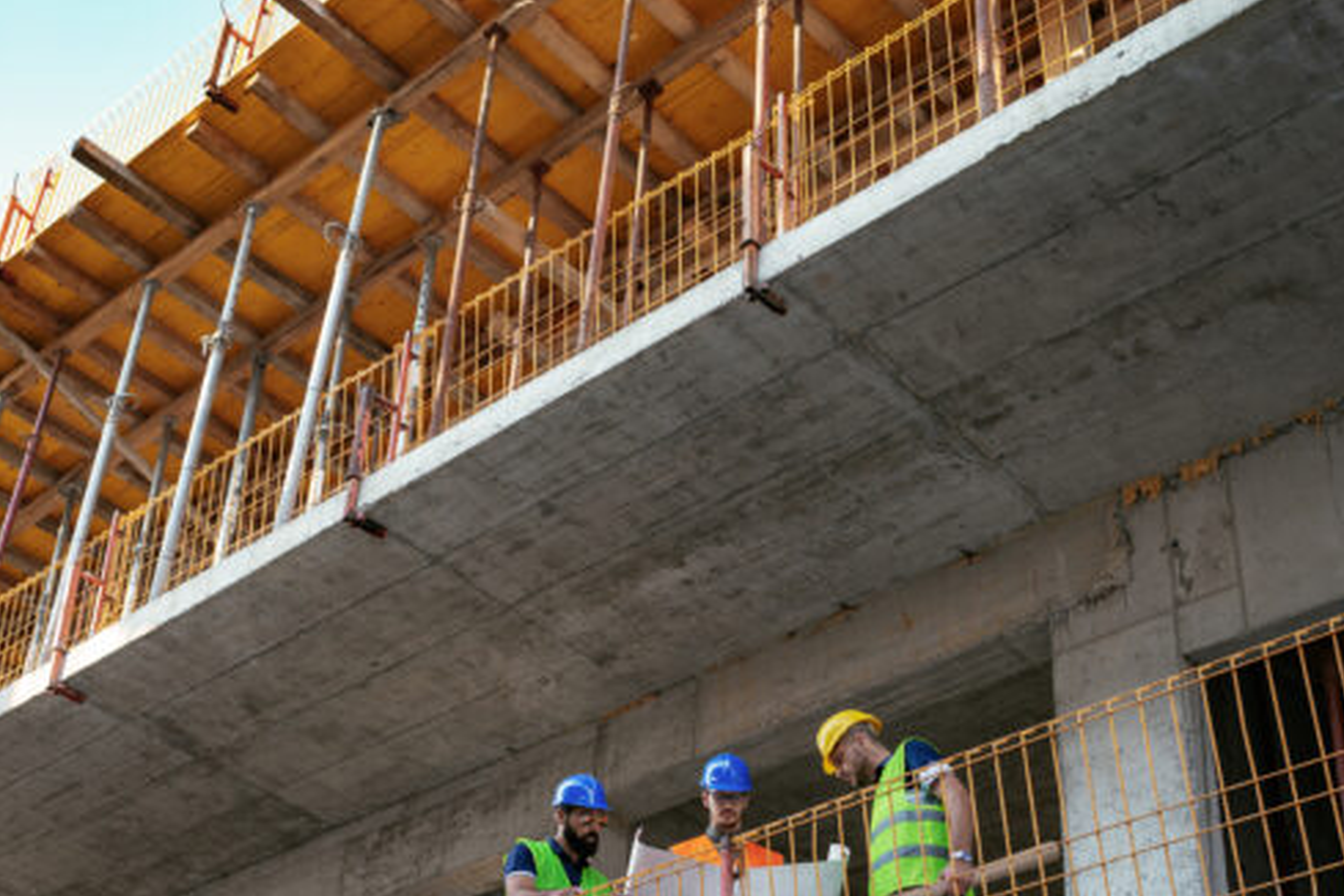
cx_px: 607
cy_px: 658
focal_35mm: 55
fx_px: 2053
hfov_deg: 36.2
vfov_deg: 24.4
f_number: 3.2
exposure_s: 1/320
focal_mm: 35
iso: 200
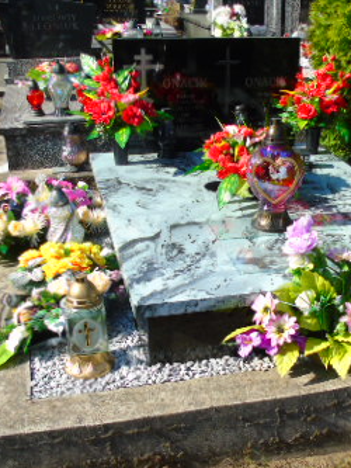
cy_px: 267
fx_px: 649
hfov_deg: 30.0
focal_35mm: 48
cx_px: 241
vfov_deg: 39.6
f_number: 3.4
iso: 80
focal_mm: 4.4
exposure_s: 1/640
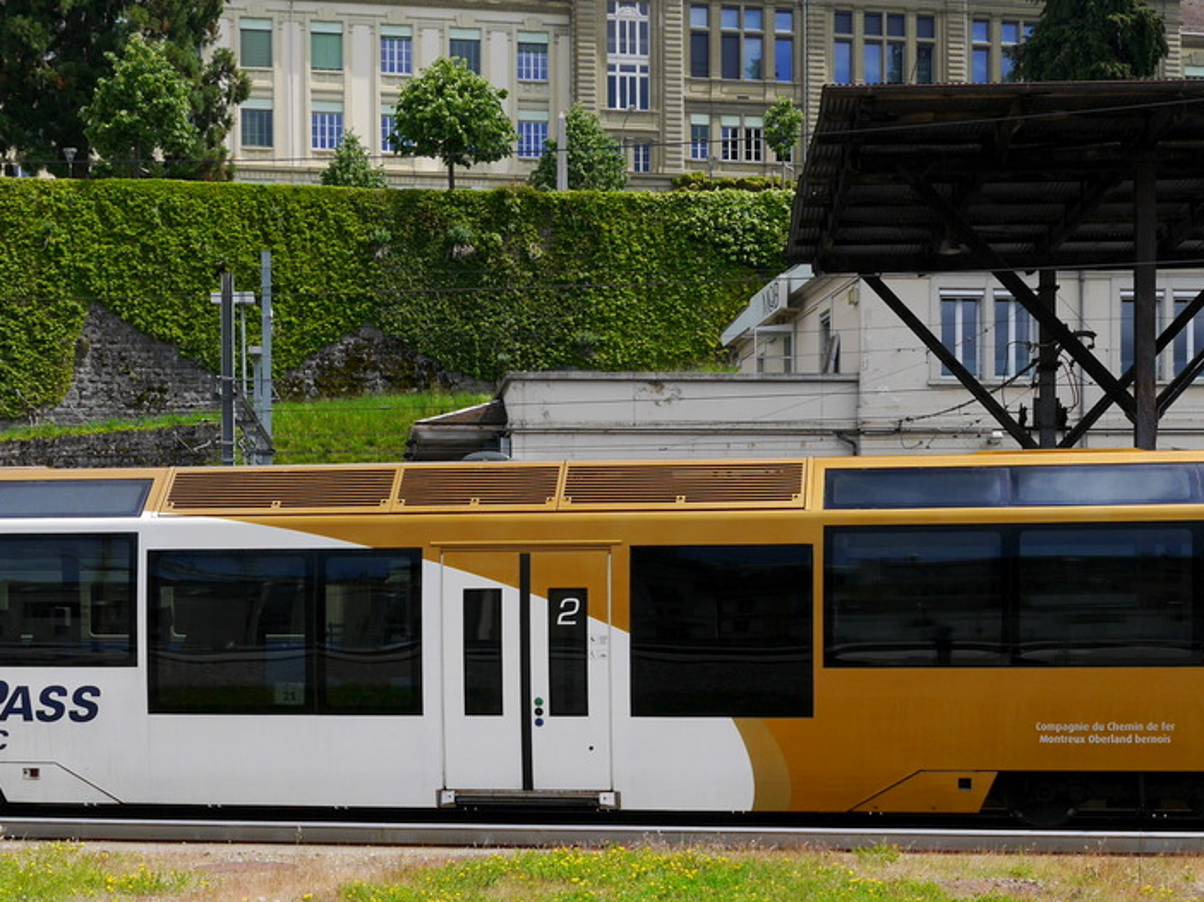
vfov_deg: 22.3
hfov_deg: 29.8
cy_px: 698
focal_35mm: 65
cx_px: 557
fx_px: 2260
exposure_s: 1/400
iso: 160
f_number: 8
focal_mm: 19
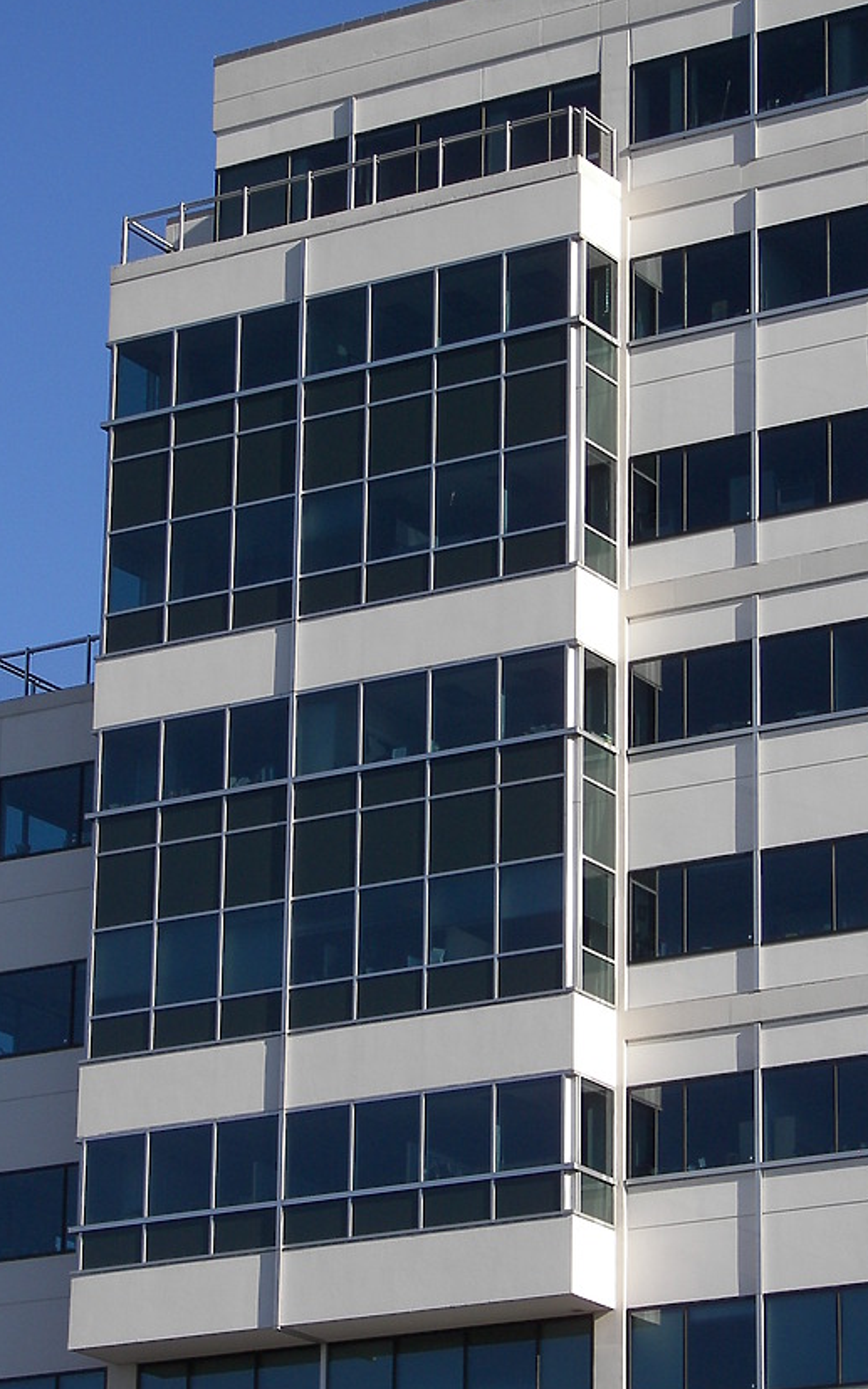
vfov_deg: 15.5
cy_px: 684
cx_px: 439
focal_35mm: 135
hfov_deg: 9.7
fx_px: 5109
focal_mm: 19.5
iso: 50
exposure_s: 1/640
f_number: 3.2
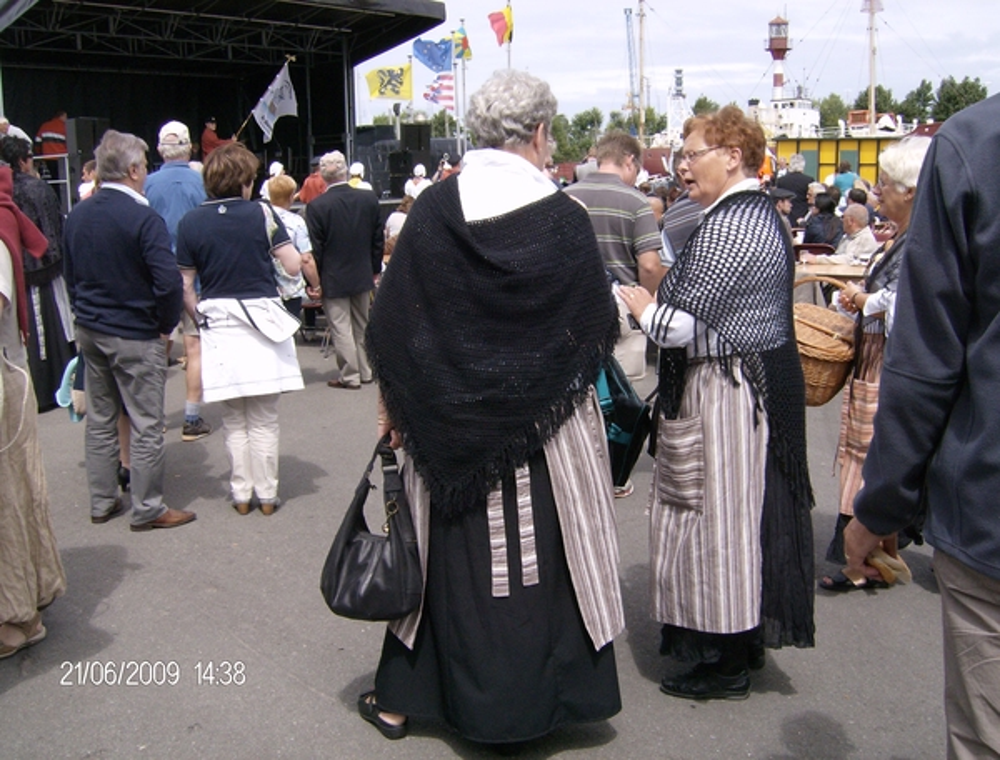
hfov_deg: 51.1
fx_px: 1045
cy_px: 380
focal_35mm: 36
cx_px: 500
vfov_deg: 40.0
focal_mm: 6
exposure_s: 1/613
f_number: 4.7
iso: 100
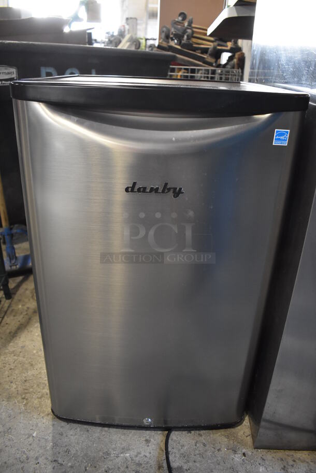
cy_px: 236
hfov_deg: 48.0
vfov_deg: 67.3
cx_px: 158
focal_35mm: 27
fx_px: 355
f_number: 3.5
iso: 2200
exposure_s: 1/125
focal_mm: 18
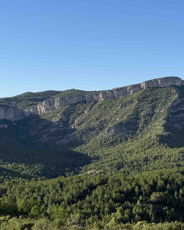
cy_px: 193
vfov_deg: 26.5
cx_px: 283
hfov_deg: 19.0
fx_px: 477
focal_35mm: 70
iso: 80
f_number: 1.78
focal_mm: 6.76
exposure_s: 1/3096
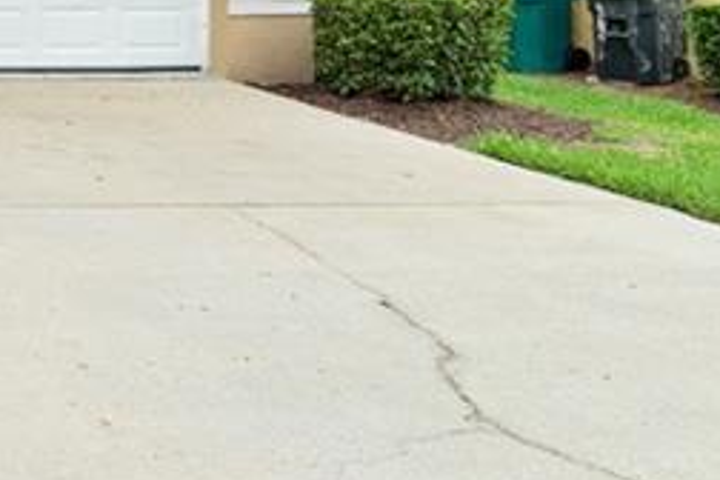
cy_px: -61
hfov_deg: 23.2
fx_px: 1140
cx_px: -506
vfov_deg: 22.3
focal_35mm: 57
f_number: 8
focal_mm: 14
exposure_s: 1/400
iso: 250
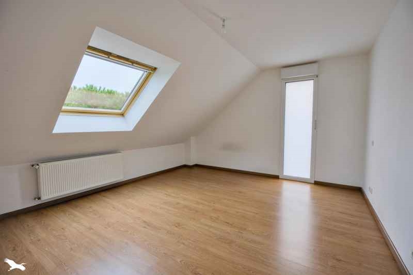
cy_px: 138
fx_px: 184
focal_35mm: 16
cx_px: 206
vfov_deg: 73.7
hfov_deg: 96.7
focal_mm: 16
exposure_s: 1/250
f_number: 8
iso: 800
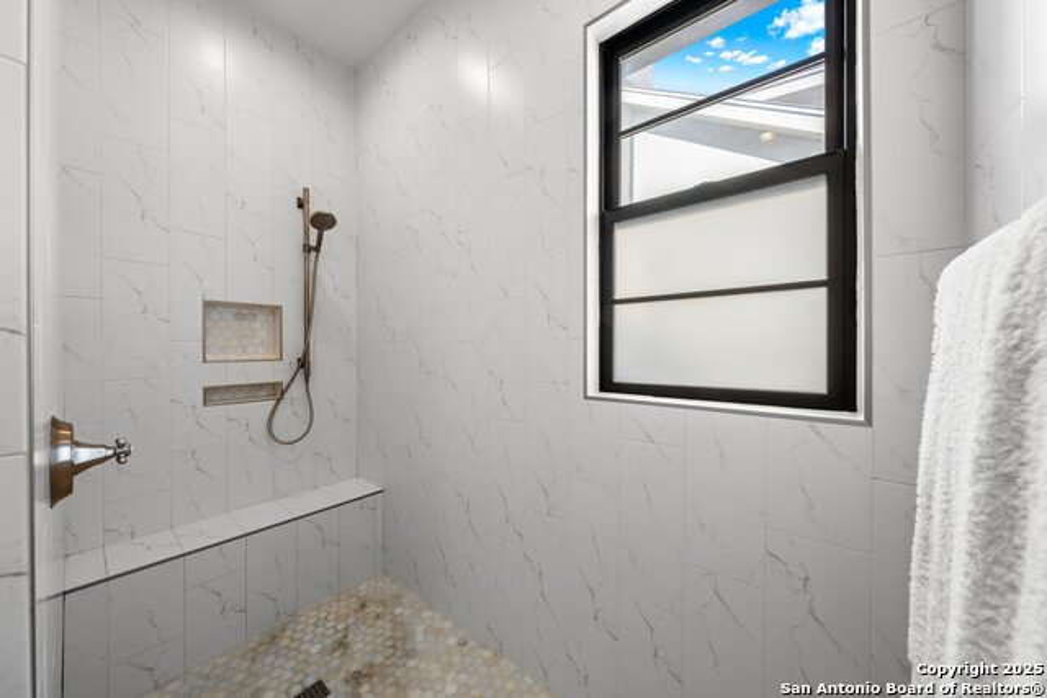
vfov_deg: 90.0
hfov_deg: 112.6
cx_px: 524
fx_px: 349
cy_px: 349
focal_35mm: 12
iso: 100
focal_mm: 12
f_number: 8
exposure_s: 1/8
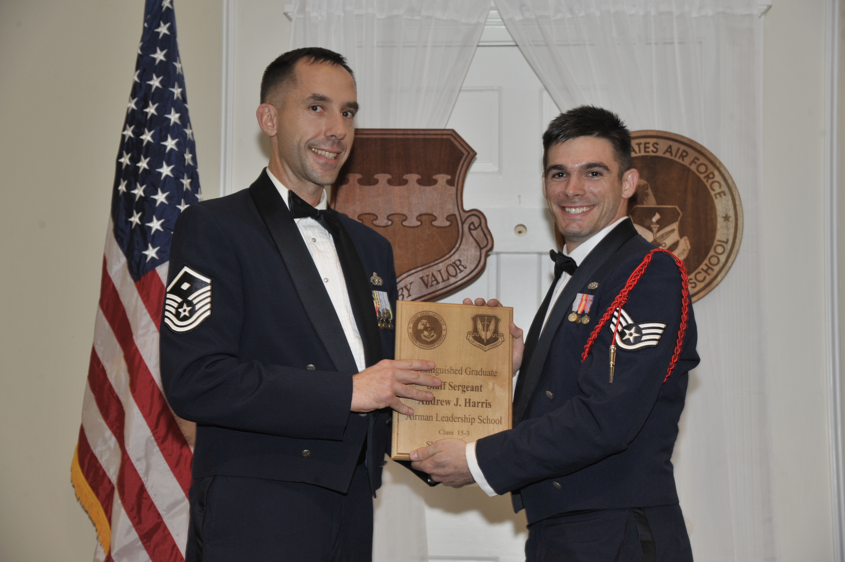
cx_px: 422
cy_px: 281
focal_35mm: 65
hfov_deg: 31.0
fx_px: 1525
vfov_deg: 20.9
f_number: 7.1
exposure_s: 1/60
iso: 800
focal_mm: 65
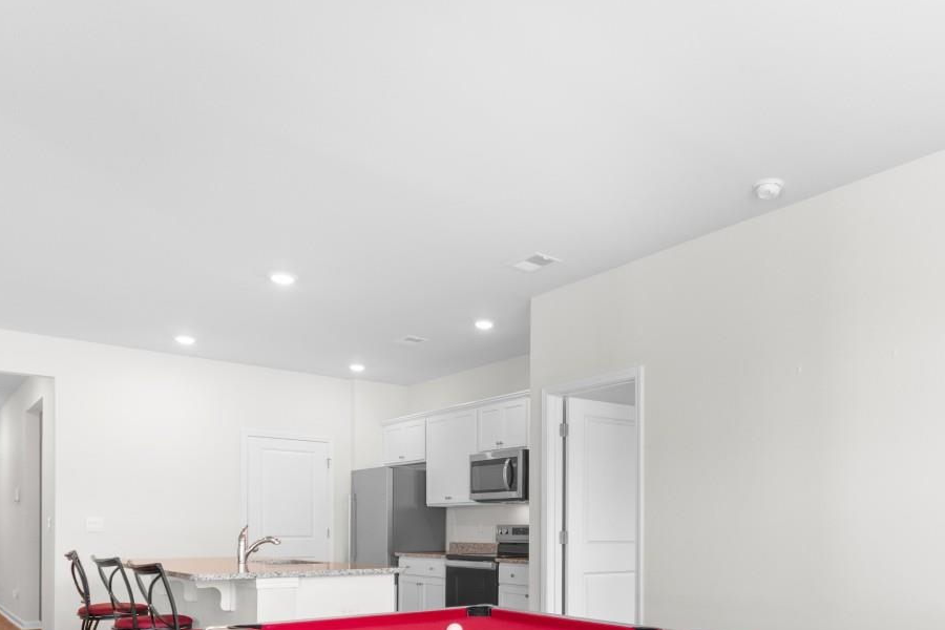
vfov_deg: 45.0
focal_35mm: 27
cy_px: 523
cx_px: 603
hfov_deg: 66.2
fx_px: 709
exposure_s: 1/1.25
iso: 100
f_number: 4.5
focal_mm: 10
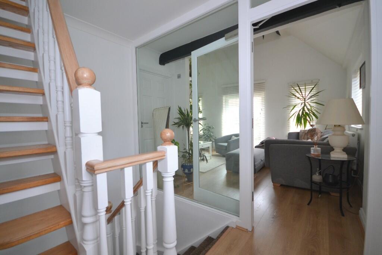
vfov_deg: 77.3
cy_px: 128
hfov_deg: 100.4
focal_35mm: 15
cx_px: 191
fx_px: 159
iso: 560
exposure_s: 1/60
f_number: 4
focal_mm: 10
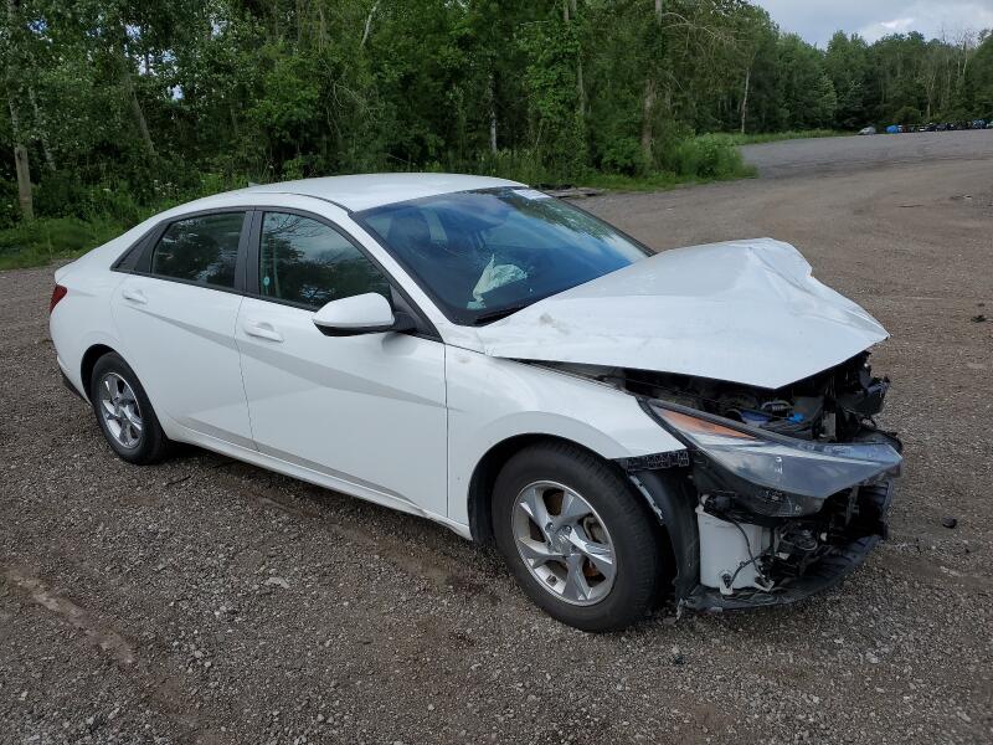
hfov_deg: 67.3
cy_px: 372
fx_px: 746
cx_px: 496
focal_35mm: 26
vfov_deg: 53.1
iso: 50
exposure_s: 1/3333
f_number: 1.5
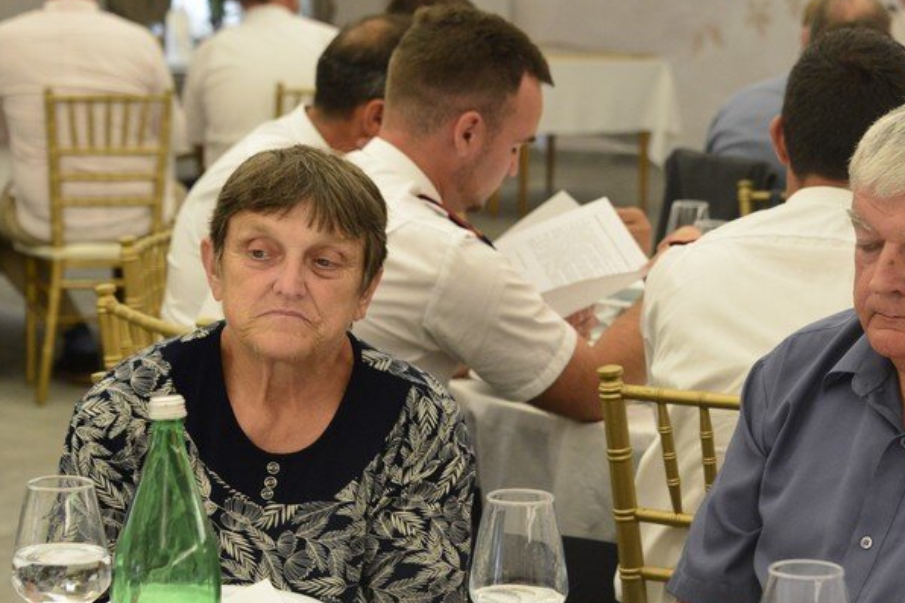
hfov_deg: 18.5
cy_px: 286
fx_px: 2764
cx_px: 610
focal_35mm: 110
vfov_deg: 12.4
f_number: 5.6
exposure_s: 1/125
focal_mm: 78
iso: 4000
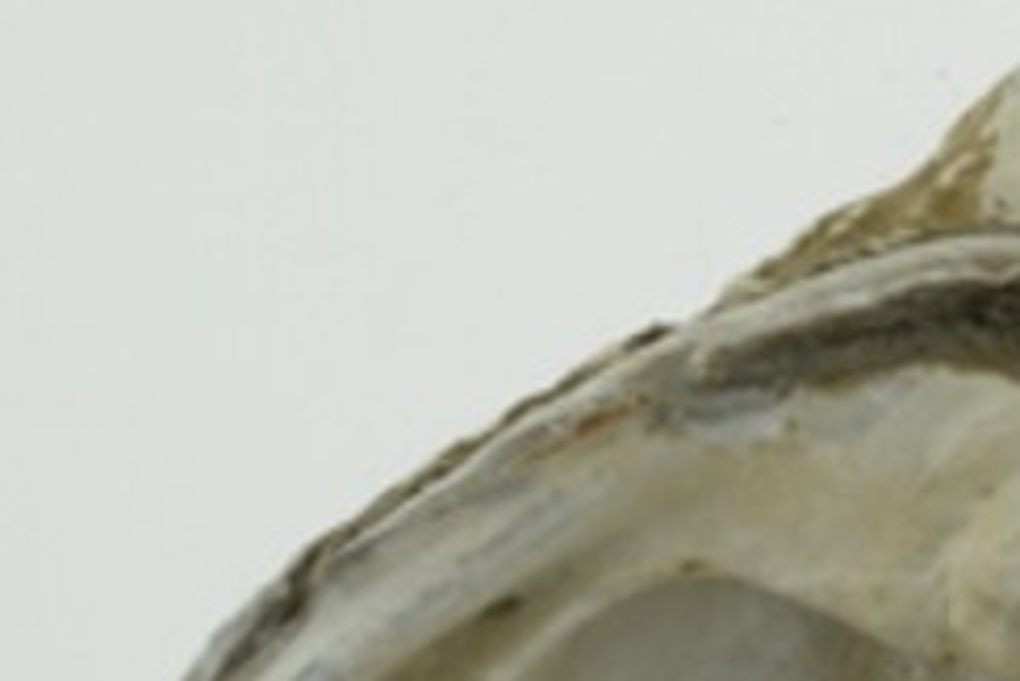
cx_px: 2103
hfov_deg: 6.7
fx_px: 8363
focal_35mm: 295
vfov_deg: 4.6
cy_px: 1063
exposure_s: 1/10
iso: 100
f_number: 32
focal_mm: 60
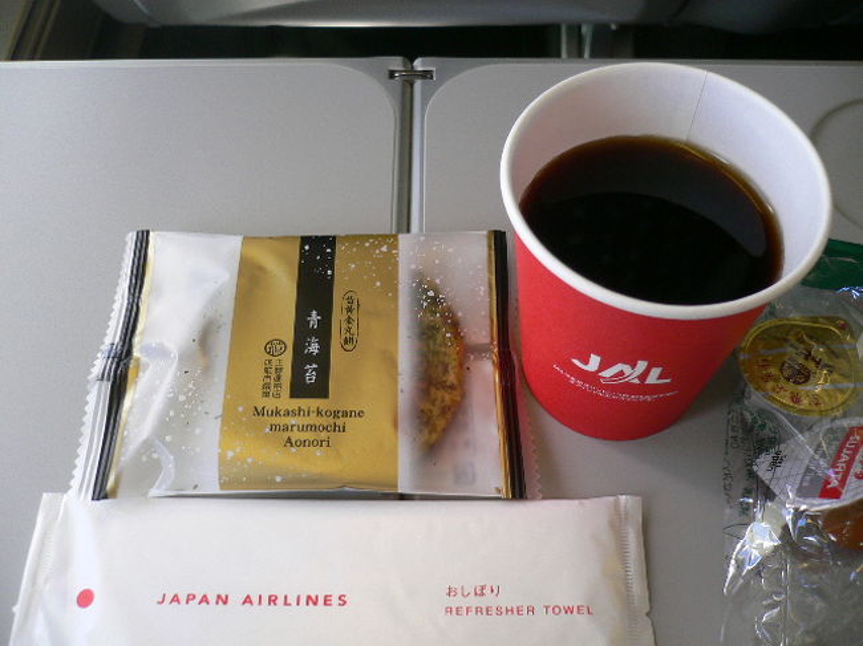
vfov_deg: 40.7
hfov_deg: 52.6
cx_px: 432
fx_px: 872
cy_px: 323
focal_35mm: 35
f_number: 2.8
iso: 100
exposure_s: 1/25
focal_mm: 5.8
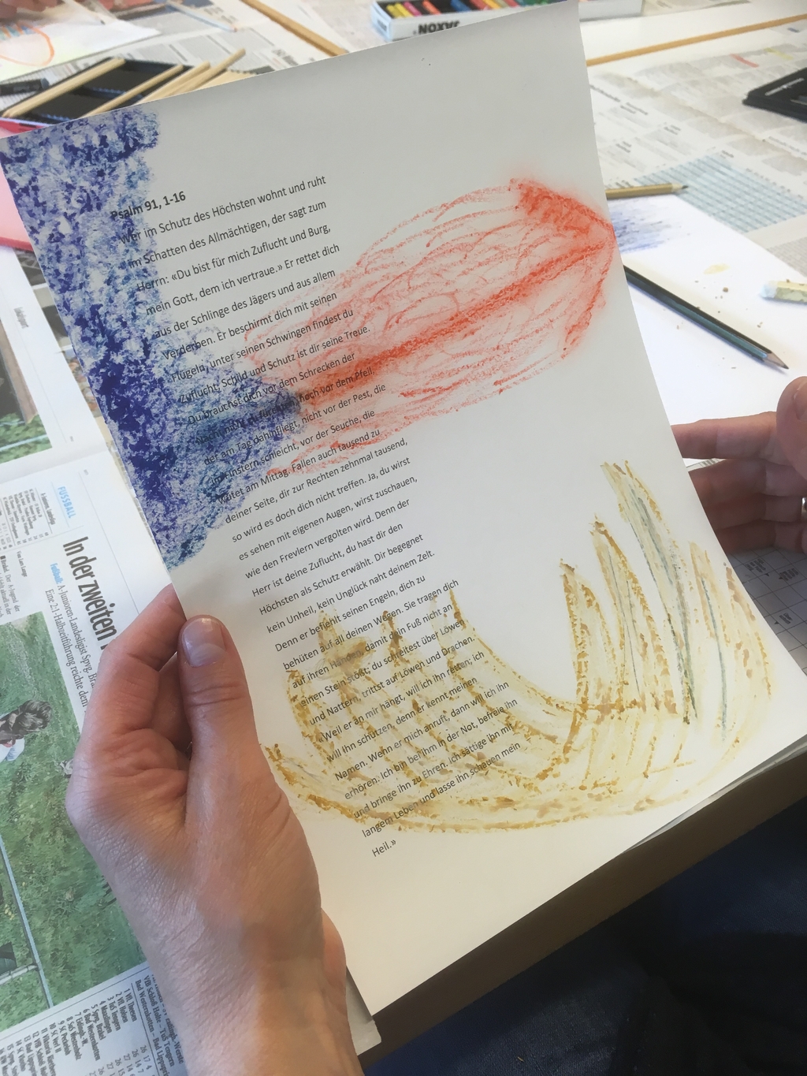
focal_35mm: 29
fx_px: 901
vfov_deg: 61.7
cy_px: 538
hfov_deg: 48.2
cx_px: 404
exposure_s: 1/33
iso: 25
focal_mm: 4.15
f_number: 2.2
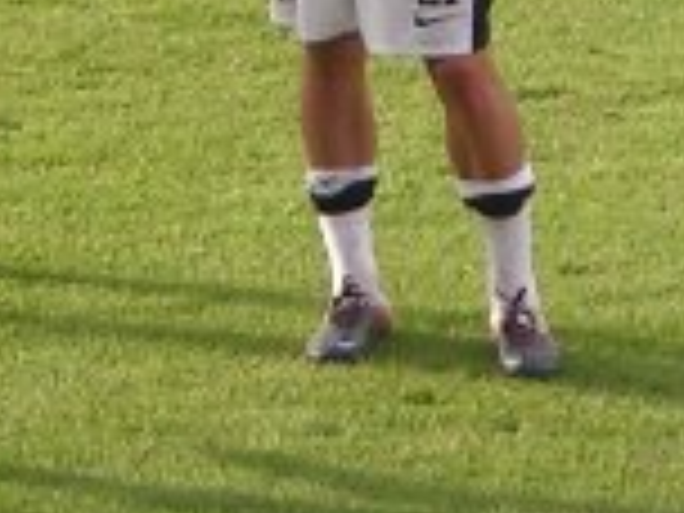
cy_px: -288
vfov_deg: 1.8
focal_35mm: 825
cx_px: 662
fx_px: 16302
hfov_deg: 2.4
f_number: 3.5
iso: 50
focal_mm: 24
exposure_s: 1/320
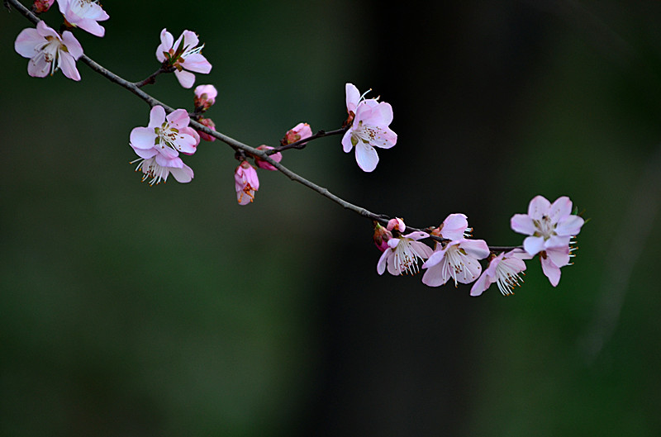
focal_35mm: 300
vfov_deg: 4.6
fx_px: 5494
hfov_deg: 6.9
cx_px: 330
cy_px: 218
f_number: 2.8
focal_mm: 200
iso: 320
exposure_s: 1/100
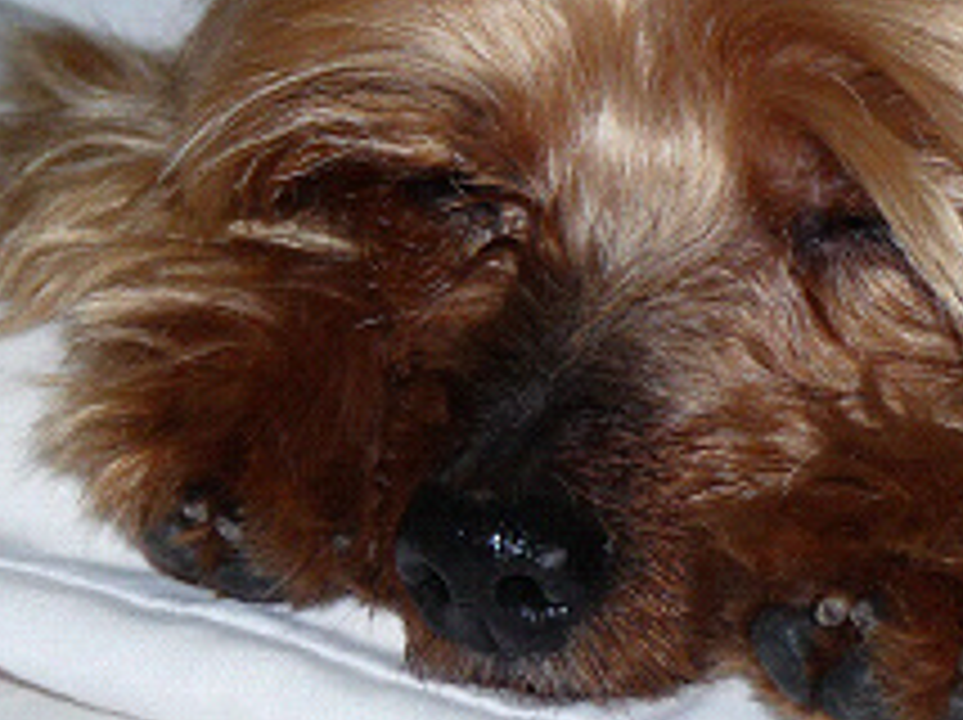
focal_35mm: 319
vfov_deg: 4.6
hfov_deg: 6.2
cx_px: 1073
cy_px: -16
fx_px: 8864
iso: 100
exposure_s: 1/40
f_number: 3.6
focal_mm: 20.8
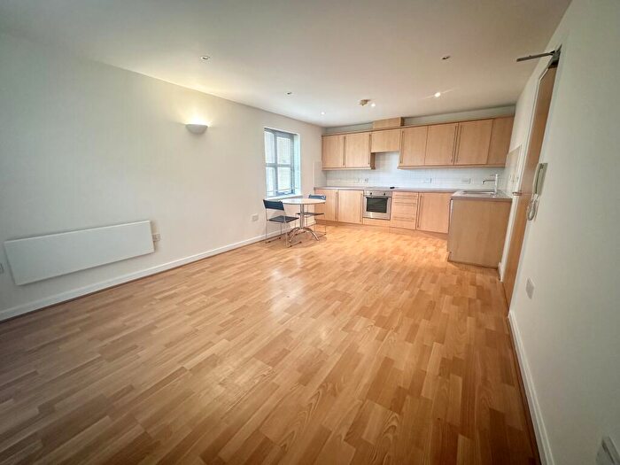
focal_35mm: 14
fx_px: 251
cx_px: 310
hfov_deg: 102.1
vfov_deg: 85.7
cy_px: 232
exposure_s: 1/50
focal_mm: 2.22
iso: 200
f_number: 2.2
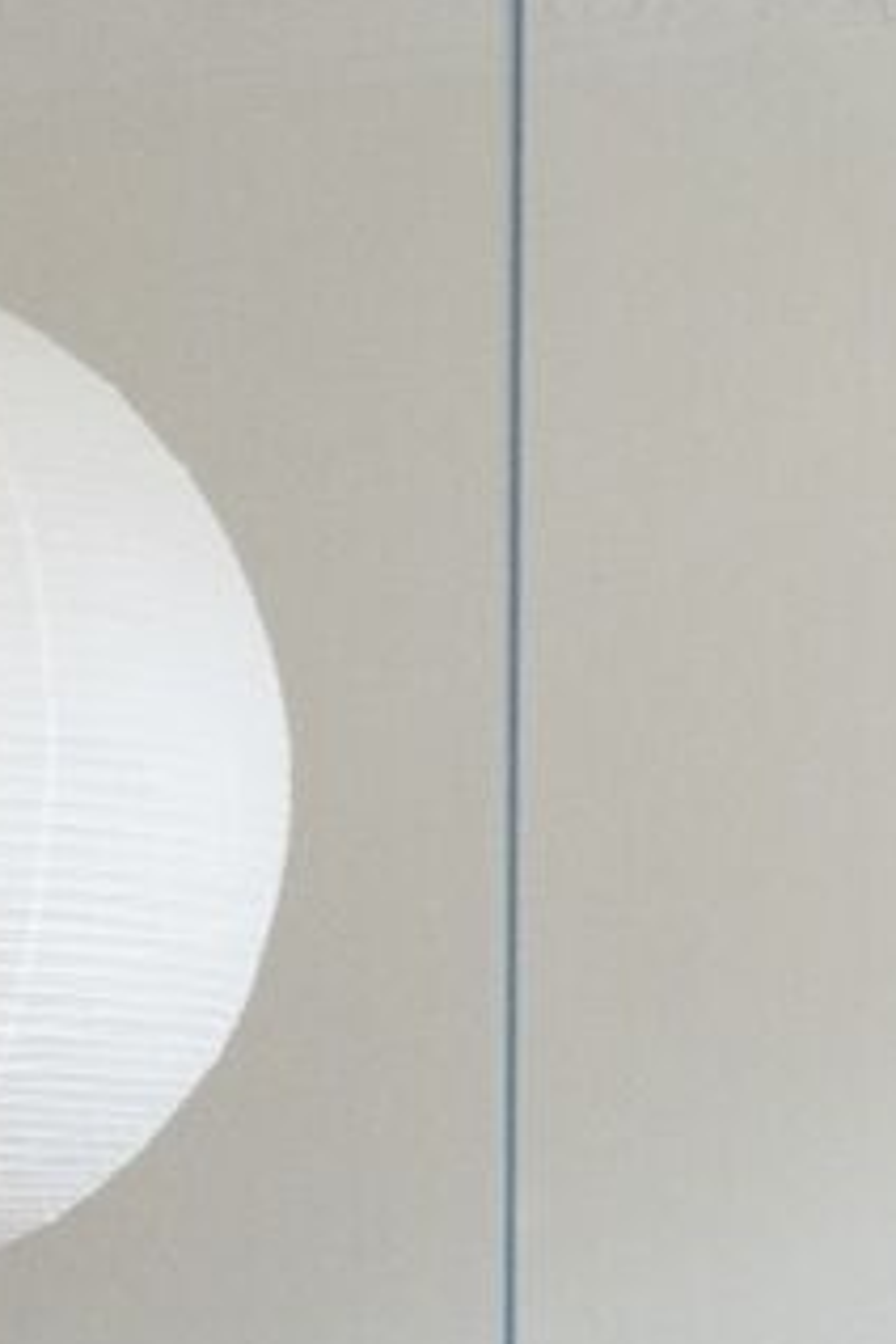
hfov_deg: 10.7
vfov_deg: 15.7
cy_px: 1331
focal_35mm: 128
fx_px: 4778
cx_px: 273
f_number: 2.8
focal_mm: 24.9
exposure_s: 1/125
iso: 6400
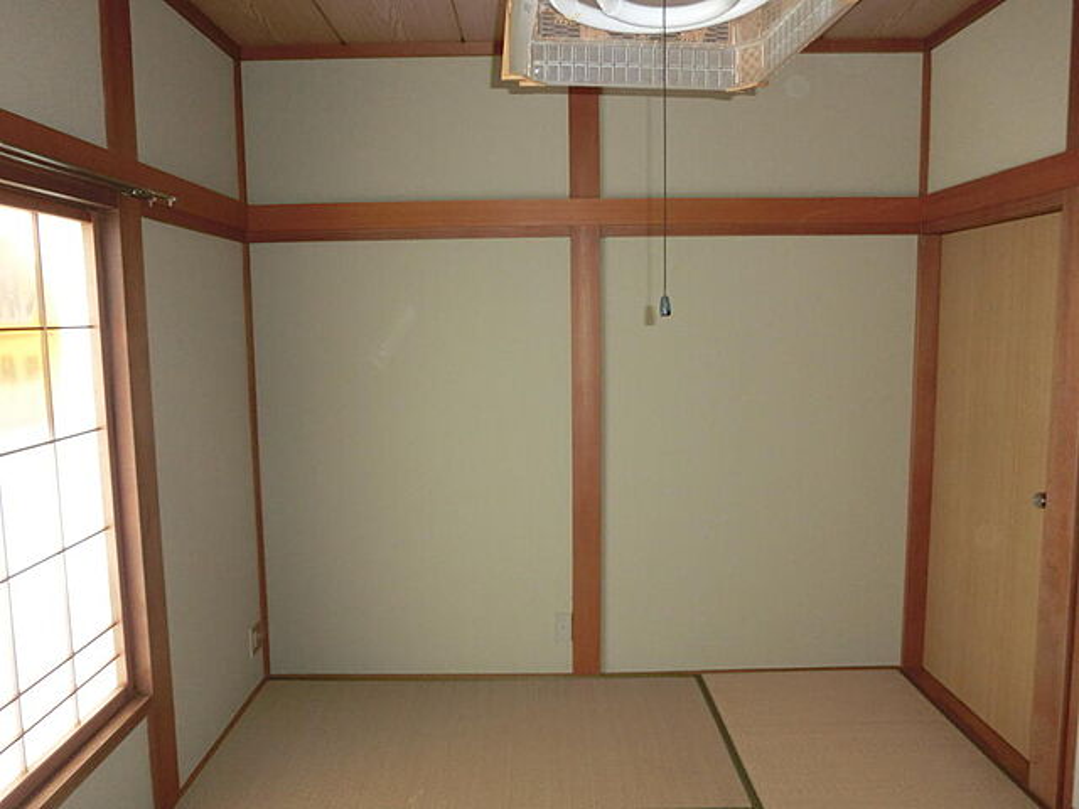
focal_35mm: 25
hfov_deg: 69.4
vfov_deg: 54.9
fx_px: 779
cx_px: 540
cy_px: 404
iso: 400
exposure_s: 1/60
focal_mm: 4.43
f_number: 3.2
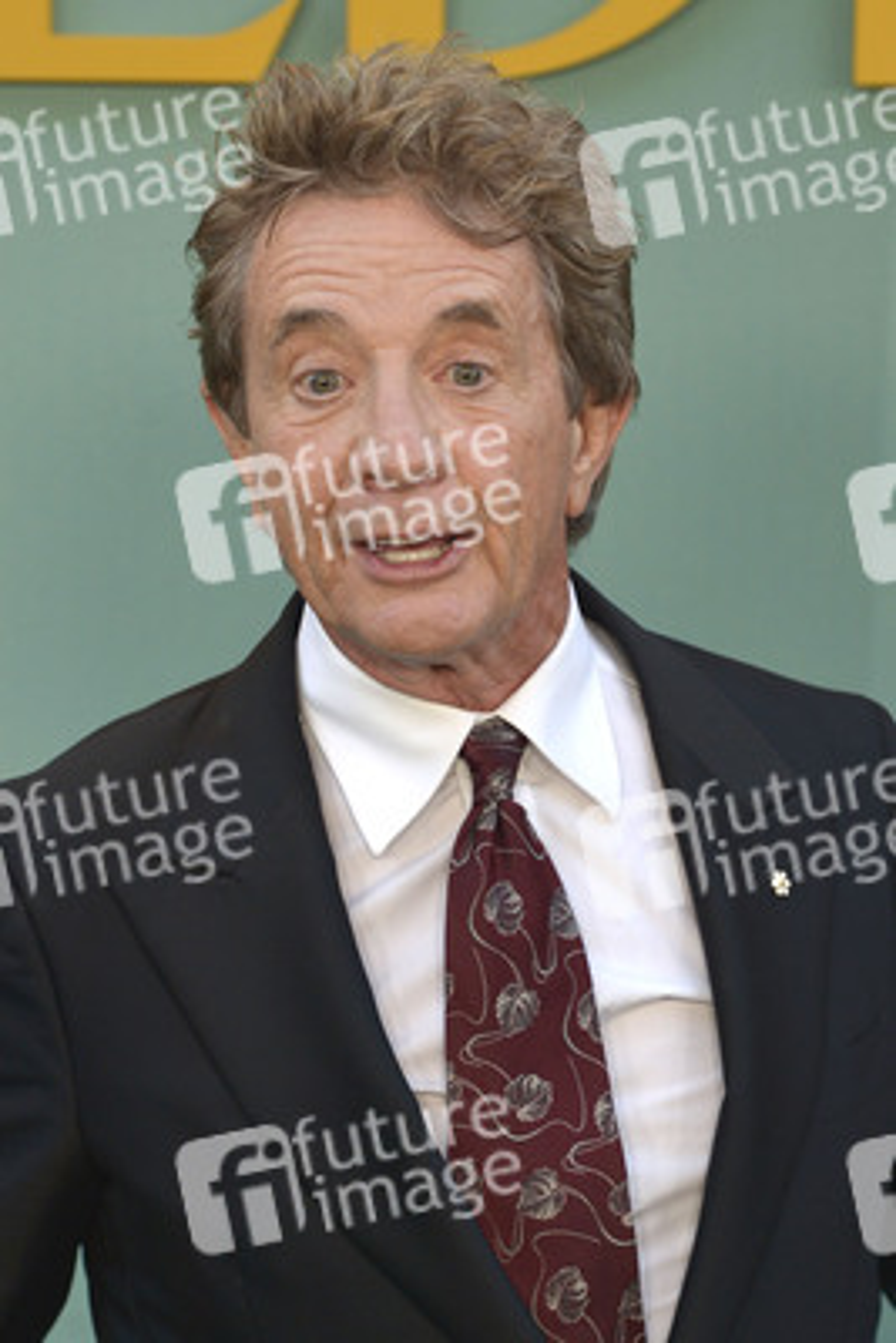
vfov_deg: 14.6
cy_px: 672
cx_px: 448
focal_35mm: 140
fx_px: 5222
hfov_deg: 9.8
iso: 320
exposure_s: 1/250
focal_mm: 140
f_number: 6.3
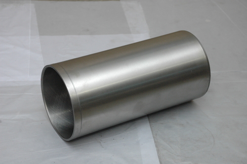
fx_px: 637
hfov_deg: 21.9
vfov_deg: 14.7
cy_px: 82
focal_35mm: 93
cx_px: 124
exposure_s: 1/125
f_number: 7.1
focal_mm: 62
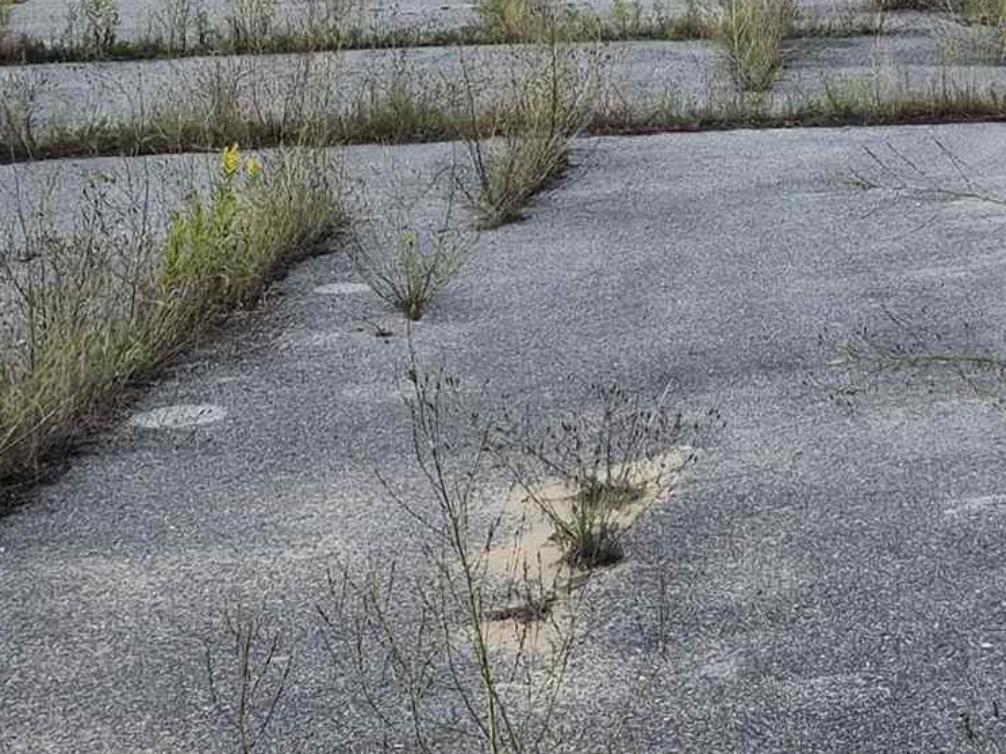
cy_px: -308
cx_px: 1302
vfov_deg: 14.7
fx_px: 2761
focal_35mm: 95
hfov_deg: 19.1
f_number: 1.8
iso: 25
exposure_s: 1/1720
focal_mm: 5.4
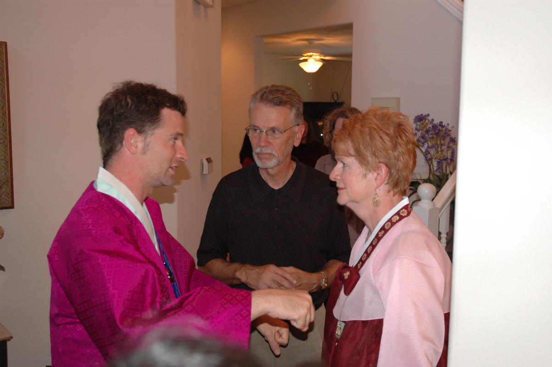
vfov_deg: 32.9
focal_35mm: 40
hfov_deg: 48.0
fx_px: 620
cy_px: 184
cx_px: 276
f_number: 3.8
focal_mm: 27
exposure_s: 1/60
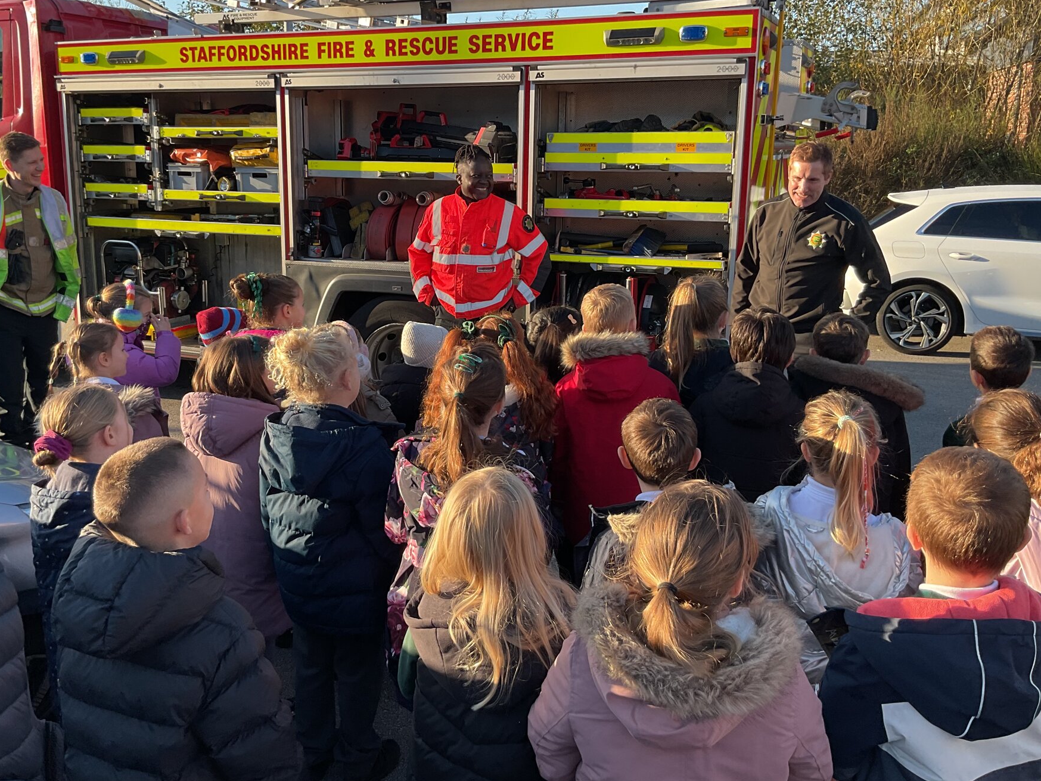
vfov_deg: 41.8
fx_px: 1022
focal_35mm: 34
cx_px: 445
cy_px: 357
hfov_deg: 53.8
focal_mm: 3
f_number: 1.8
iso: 16
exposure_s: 1/327
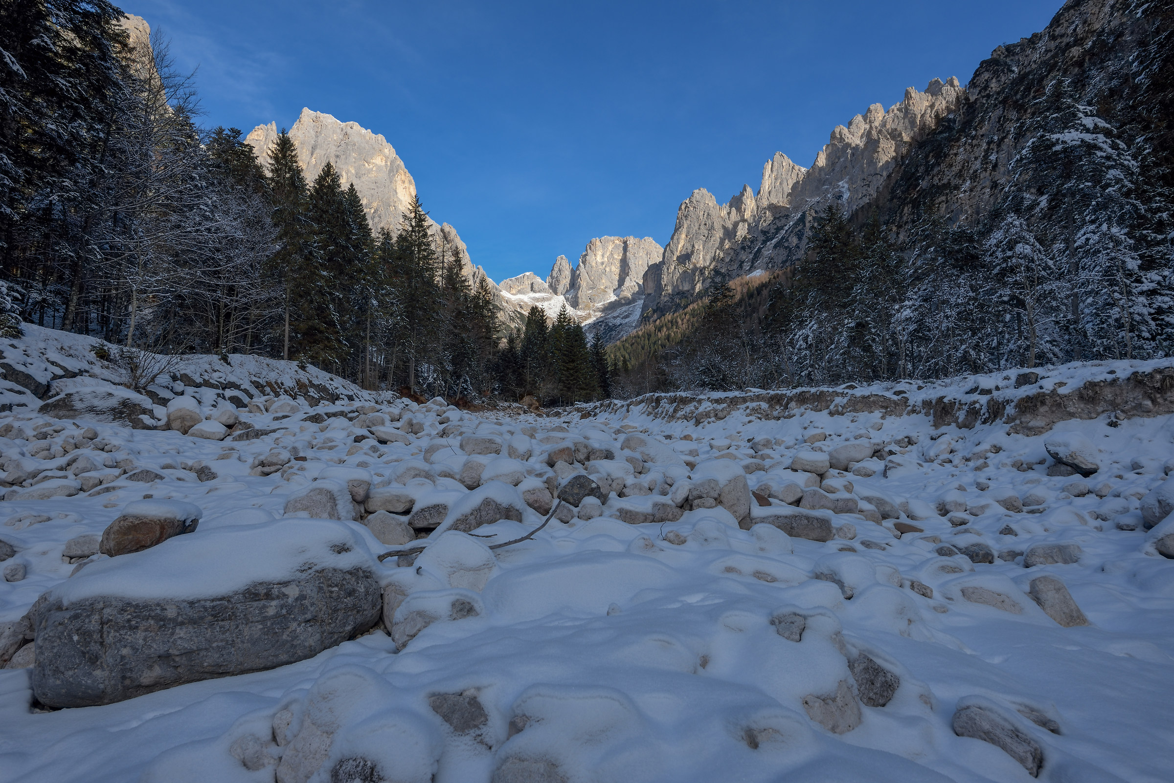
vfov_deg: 62.0
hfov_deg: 84.0
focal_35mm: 20
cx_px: 587
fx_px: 652
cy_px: 392
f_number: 10
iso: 100
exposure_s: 1/100
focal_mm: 20
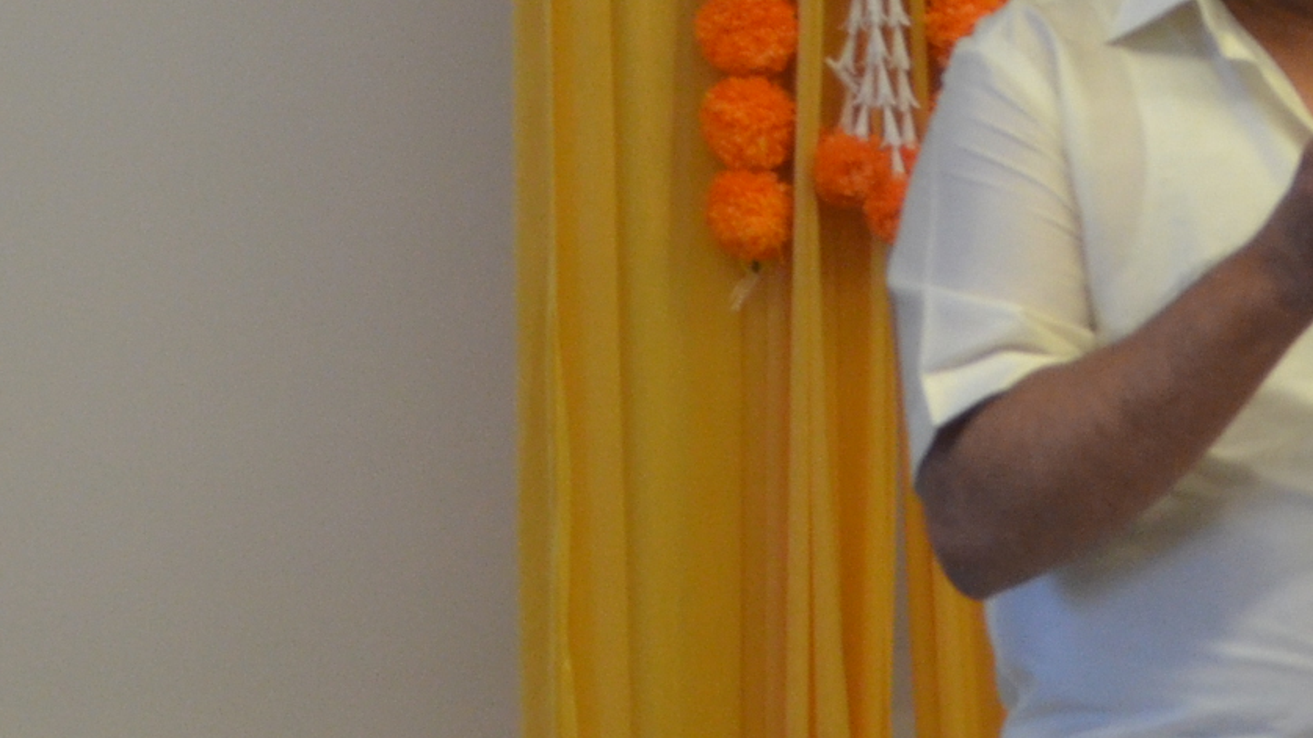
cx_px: 1833
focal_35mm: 286
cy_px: -69
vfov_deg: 4.2
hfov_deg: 7.4
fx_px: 9955
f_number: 5
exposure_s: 1/125
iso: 1600
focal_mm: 62
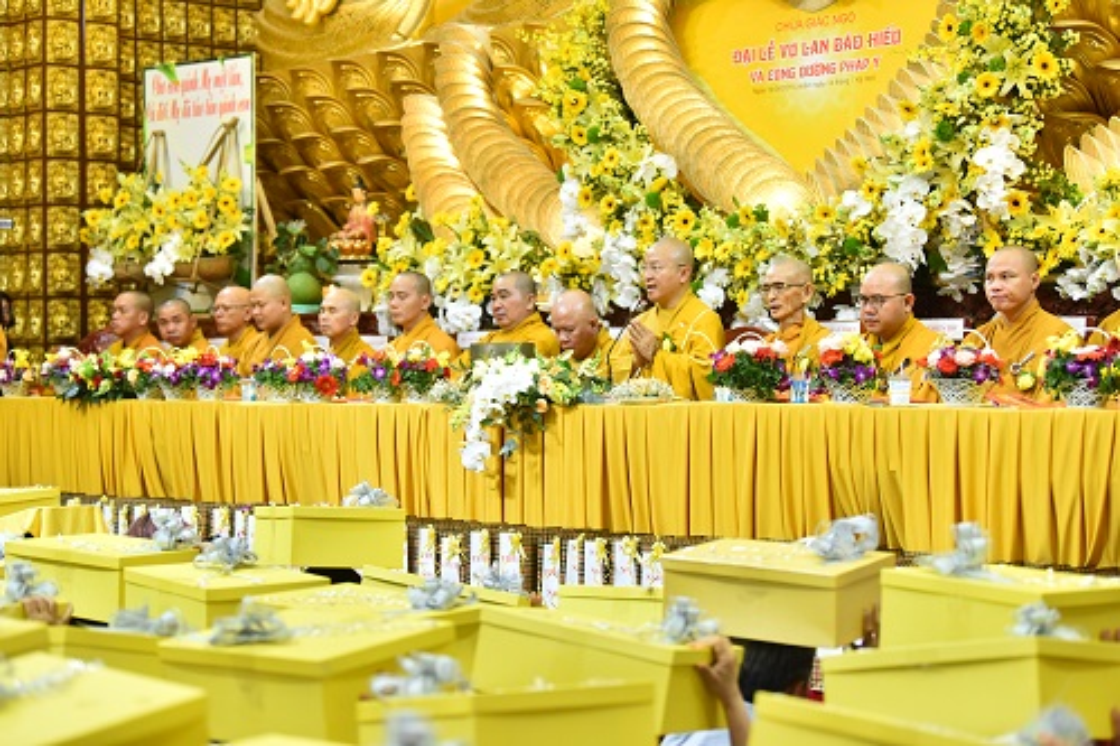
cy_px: 373
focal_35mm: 70
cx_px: 560
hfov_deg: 28.9
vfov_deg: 19.4
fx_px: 2177
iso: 2500
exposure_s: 1/200
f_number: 2.8
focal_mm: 70
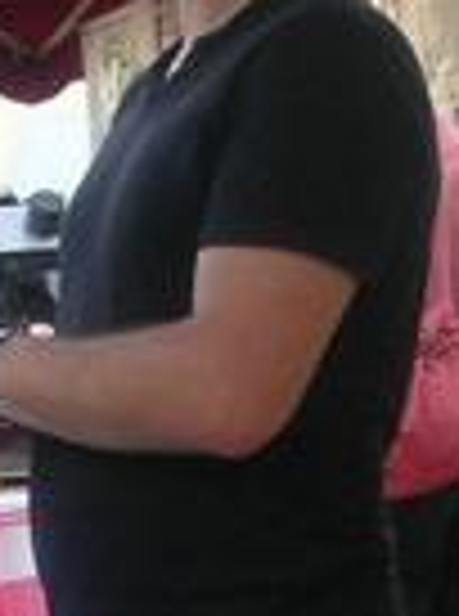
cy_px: 612
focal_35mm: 164
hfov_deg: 9.0
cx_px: 270
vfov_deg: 12.0
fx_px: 2913
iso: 50
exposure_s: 1/53.6
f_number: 2.8
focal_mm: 5.8
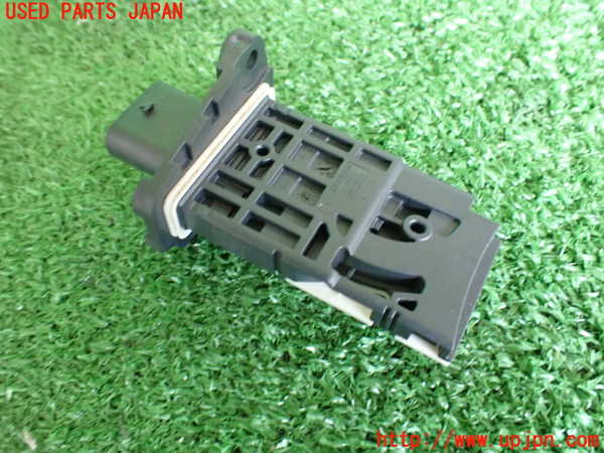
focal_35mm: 30
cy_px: 226
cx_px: 302
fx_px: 523
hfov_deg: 60.0
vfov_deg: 46.8
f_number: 2.3
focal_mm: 5.4
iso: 800
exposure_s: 1/80
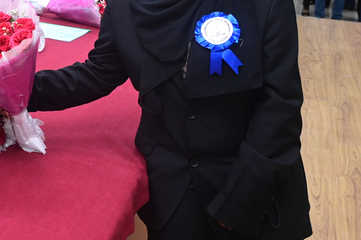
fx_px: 712
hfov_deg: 25.4
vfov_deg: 18.5
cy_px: -20
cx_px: -80
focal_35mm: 71
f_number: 4.5
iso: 2500
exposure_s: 1/125
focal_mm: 28
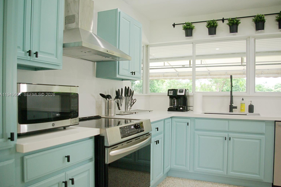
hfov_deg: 65.5
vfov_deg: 46.4
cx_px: 144
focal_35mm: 28
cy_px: 95
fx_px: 219
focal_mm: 18
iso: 400
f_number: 3.5
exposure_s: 1/125
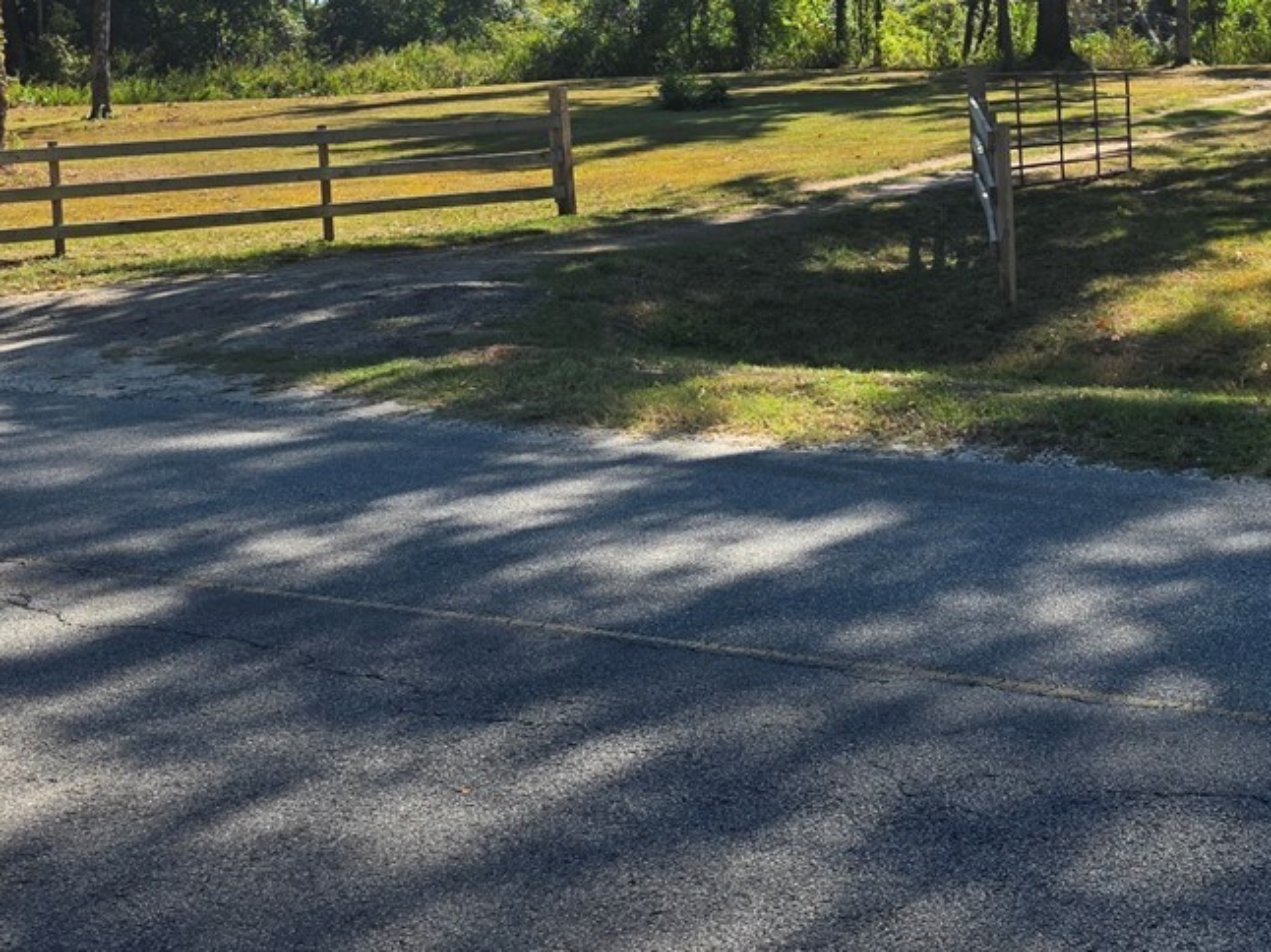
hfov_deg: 32.1
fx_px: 2092
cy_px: 124
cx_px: 1153
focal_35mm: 57
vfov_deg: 25.0
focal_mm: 6.25
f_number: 1.7
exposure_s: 1/2882
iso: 80
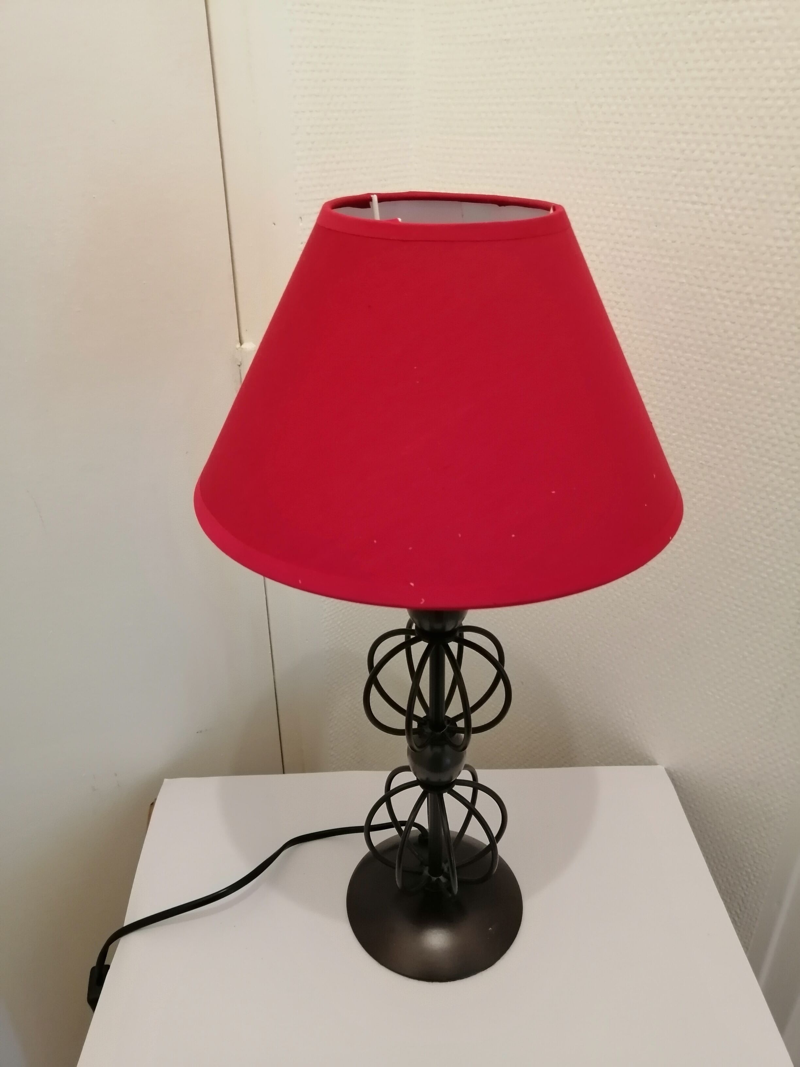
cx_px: 400
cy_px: 534
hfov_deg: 53.1
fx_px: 801
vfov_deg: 67.3
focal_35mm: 26
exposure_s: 1/33.3
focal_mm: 3.96
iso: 250
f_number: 1.8
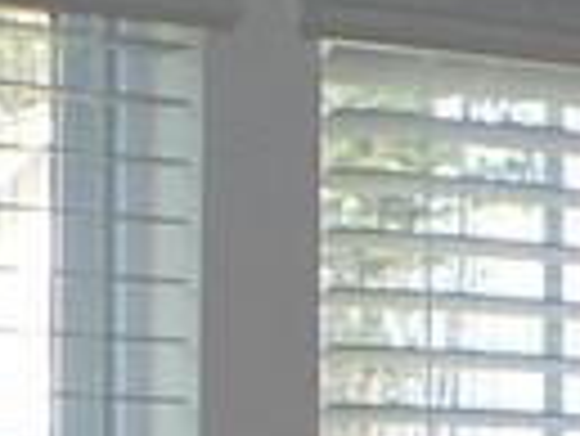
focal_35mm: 372
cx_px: 1457
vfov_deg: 3.9
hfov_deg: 5.1
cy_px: 1092
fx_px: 6239
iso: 80
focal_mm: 7
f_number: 3.3
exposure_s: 1/60
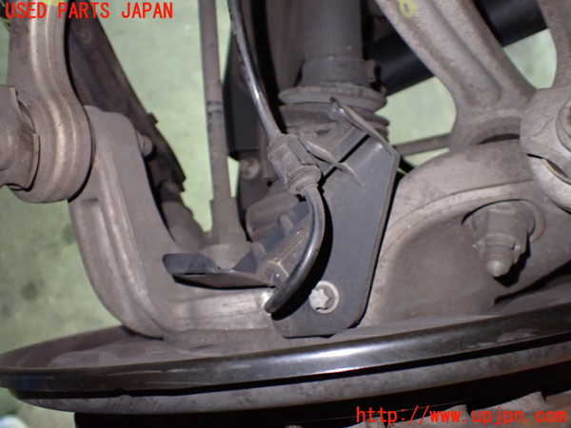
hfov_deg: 60.0
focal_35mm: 30
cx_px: 286
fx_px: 495
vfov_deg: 46.8
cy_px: 214
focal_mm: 5.4
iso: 800
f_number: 2.3
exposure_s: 1/30
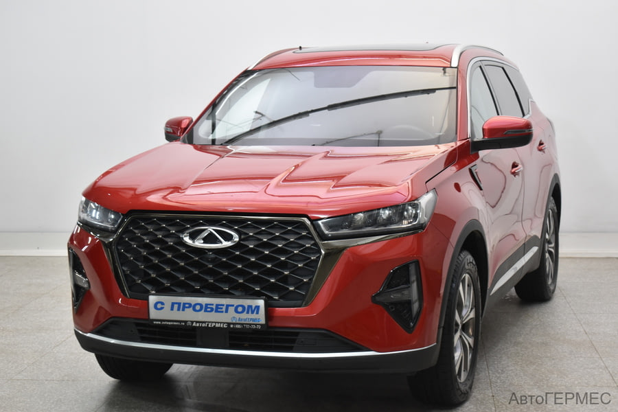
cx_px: 309
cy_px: 206
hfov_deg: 29.2
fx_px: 1184
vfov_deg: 19.7
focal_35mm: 69
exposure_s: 1/50
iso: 900
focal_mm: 46
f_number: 5.3
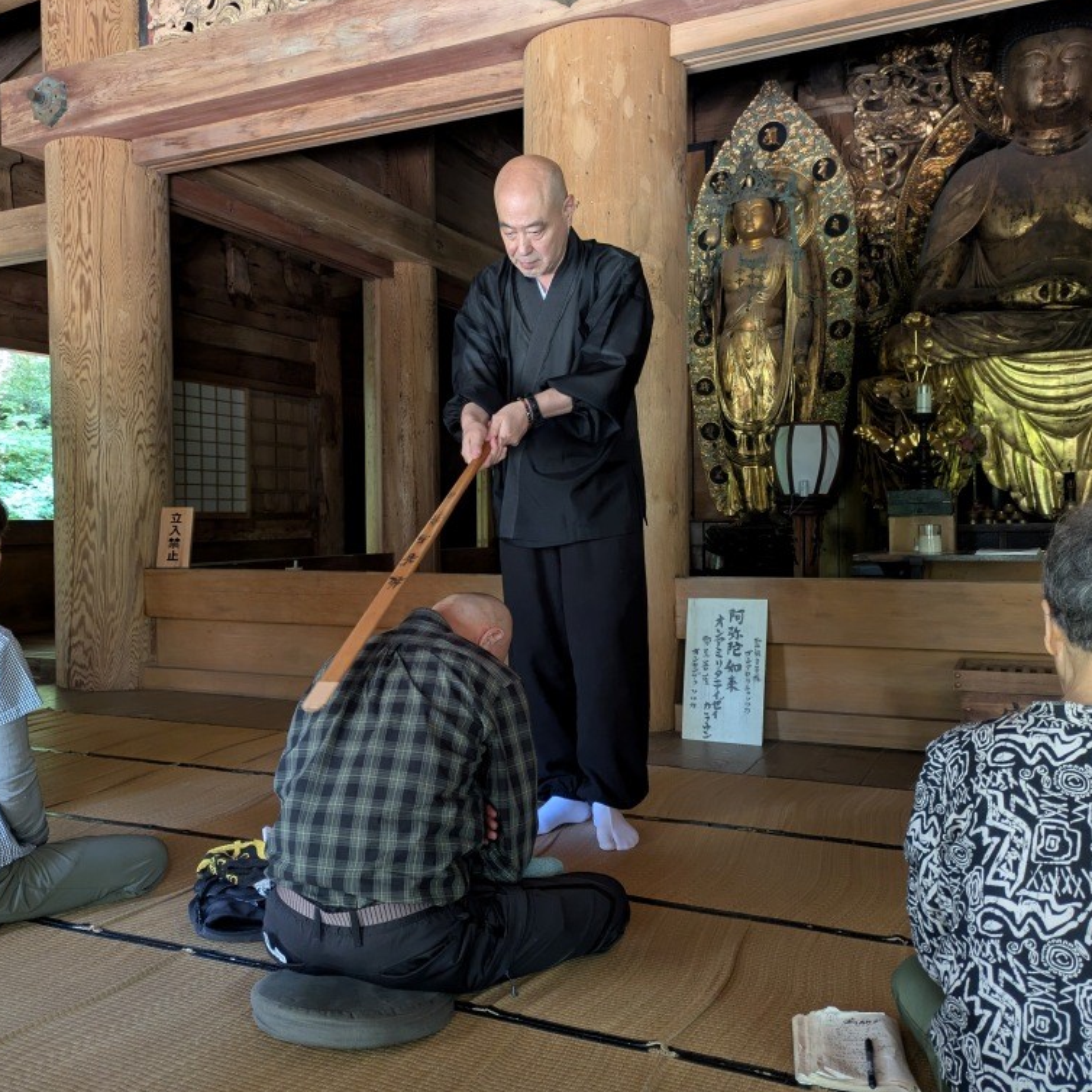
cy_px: 543
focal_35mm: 30
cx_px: 469
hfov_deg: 53.8
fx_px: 1071
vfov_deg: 54.0
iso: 456
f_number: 1.89
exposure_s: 1/30
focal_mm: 5.43
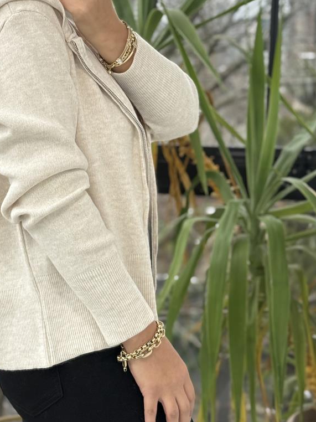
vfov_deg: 23.2
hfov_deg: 17.4
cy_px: 164
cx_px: 59
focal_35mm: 84
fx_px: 1023
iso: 80
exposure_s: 1/356
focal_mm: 6.76
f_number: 1.78
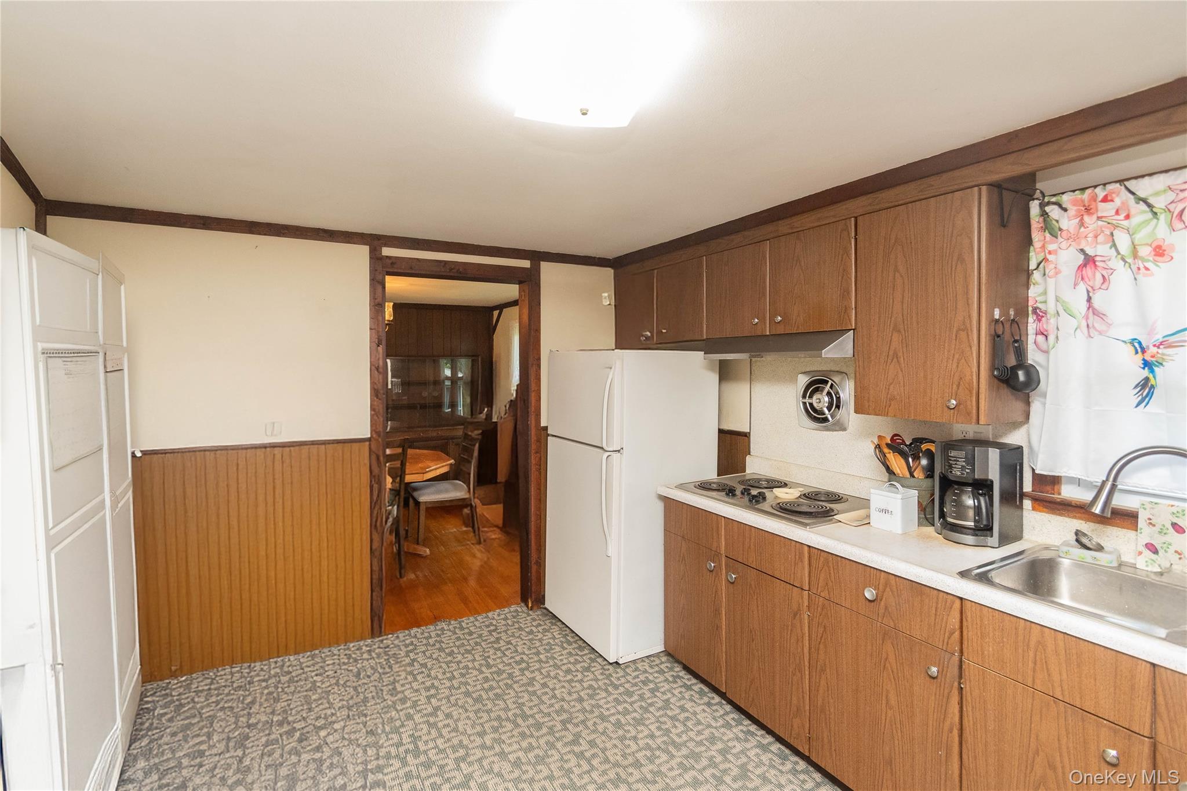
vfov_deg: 77.3
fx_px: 495
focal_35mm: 15
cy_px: 396
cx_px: 594
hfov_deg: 100.4
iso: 1600
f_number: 5.6
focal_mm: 10
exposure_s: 1/60
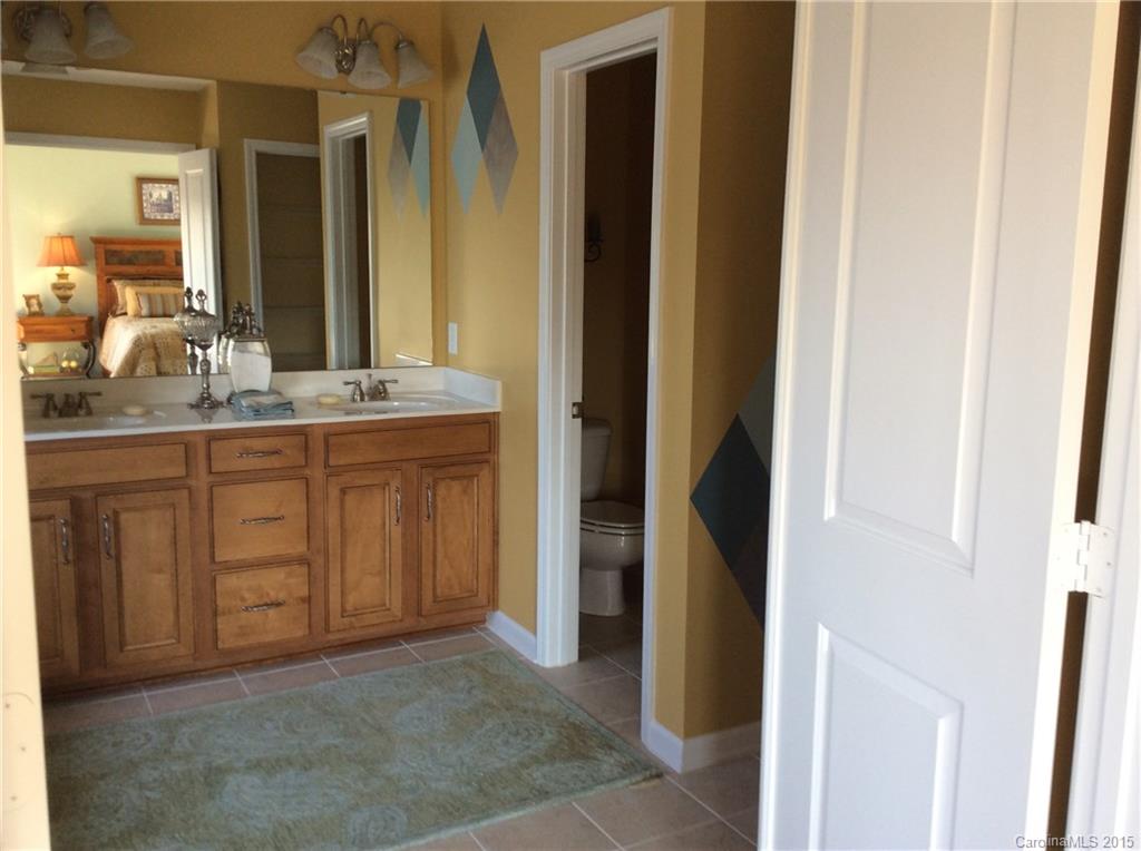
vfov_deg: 44.0
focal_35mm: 32
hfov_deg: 56.9
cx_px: 570
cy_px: 426
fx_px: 1053
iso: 32
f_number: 2.4
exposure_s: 1/30
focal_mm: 3.3
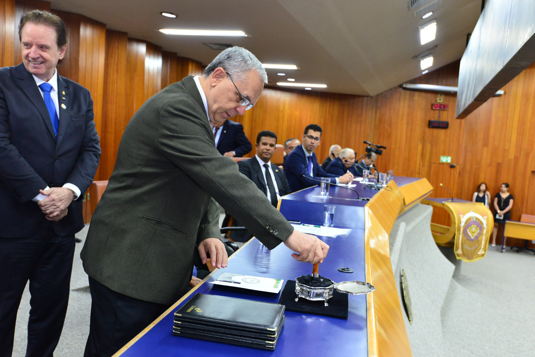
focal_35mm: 36
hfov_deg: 53.1
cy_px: 181
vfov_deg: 36.9
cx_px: 269
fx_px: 535
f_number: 5
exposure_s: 1/60
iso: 2500
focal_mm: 35
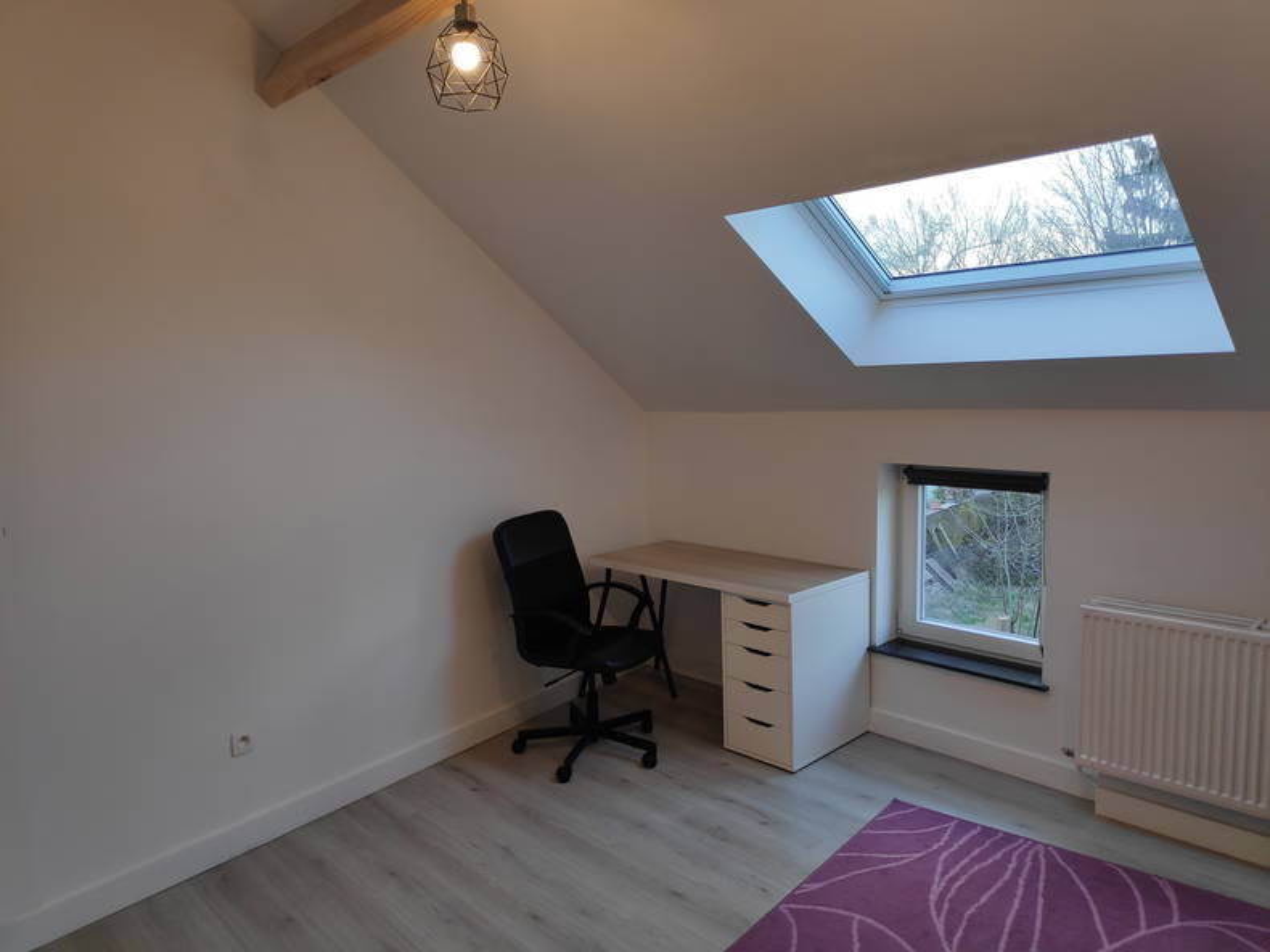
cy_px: 476
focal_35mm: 20
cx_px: 635
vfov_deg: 65.9
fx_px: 734
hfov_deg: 81.8
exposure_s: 1/102
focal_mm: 3.94
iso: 100
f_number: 1.9
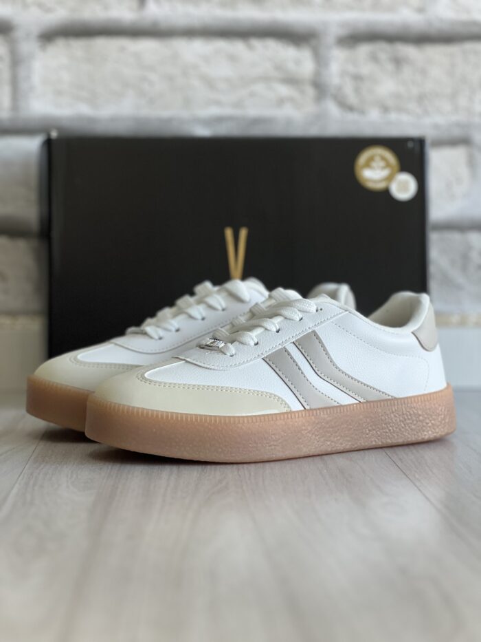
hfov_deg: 19.1
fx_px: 1426
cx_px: 240
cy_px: 321
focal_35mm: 77
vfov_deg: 25.3
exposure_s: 1/120
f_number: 2.8
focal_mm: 9
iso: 125
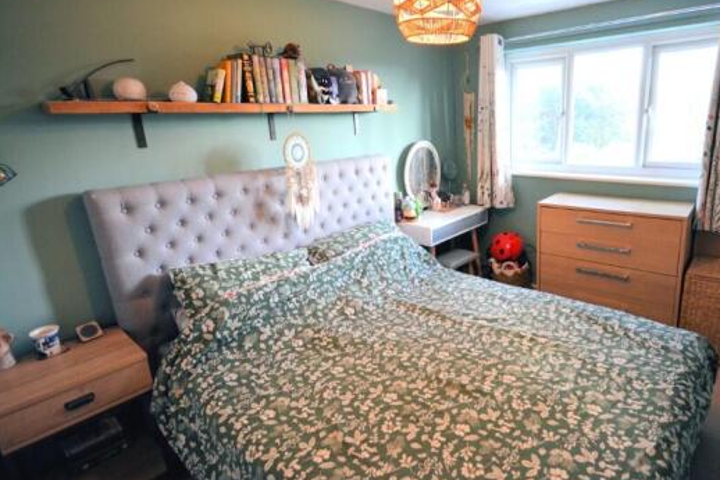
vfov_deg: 64.4
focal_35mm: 19
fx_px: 380
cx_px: 453
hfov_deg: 85.1
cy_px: 218
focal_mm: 10
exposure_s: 1/30
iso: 800
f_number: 4
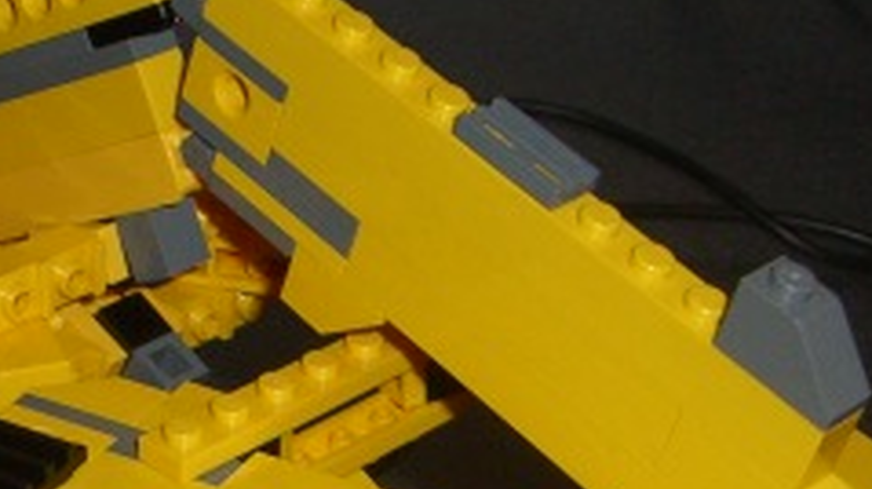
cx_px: -18
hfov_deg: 18.7
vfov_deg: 10.9
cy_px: 215
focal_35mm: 111
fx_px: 2565
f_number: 2.7
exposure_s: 1/60
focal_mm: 6.2
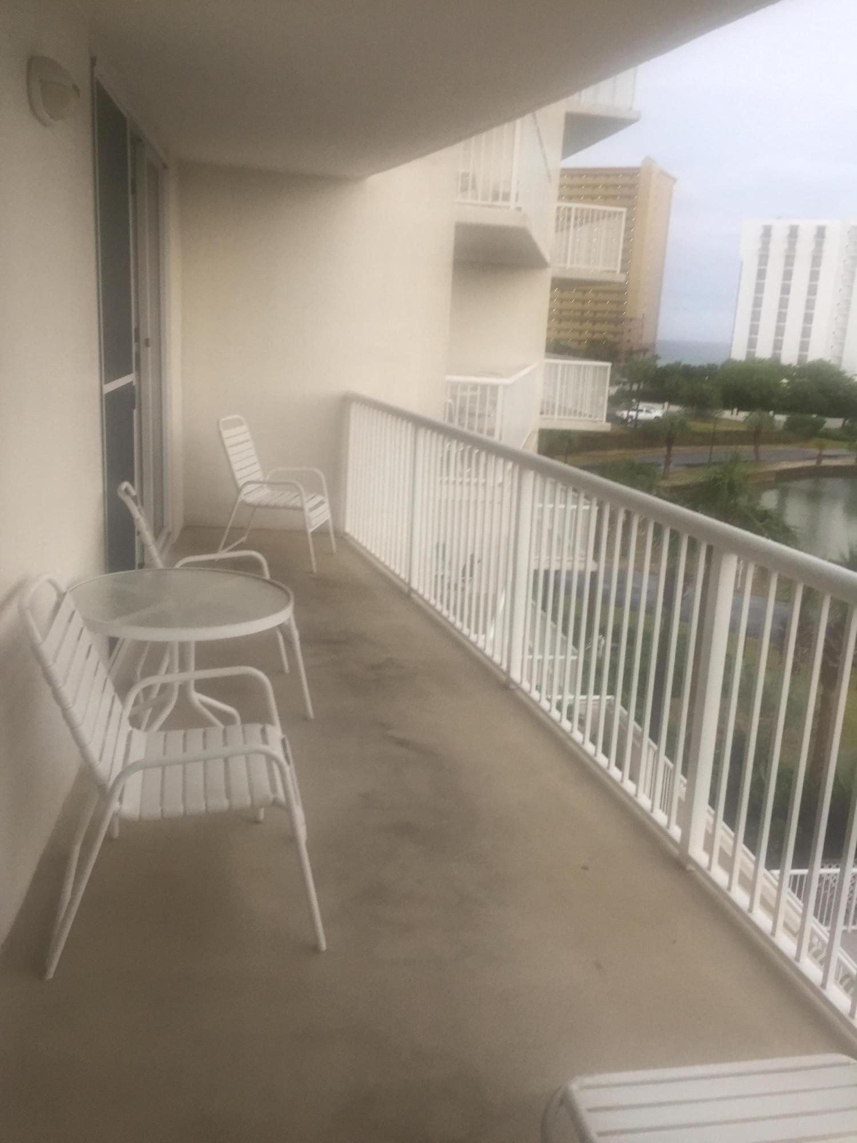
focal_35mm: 29
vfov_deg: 61.7
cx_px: 428
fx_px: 957
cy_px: 572
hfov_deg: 48.2
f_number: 2.2
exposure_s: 1/120
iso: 50
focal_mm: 4.15
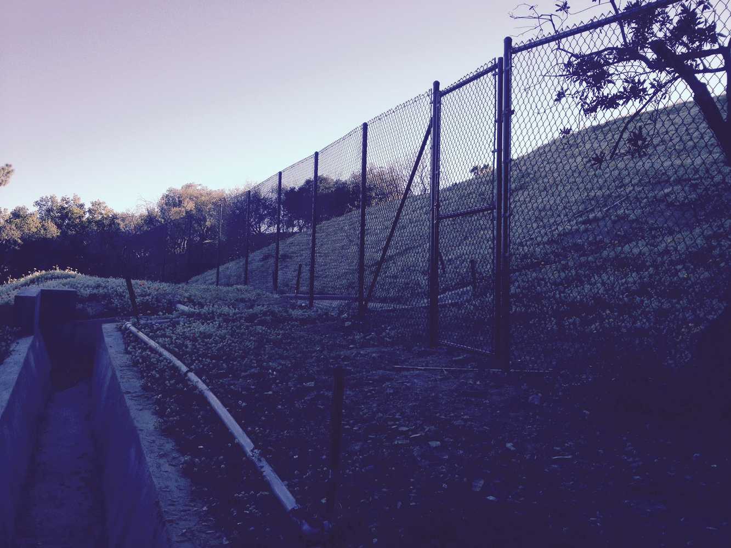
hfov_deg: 52.6
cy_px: 274
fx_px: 739
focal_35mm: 35
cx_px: 366
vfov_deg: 40.7
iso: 50
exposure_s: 1/480
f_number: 2.4
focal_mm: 4.28
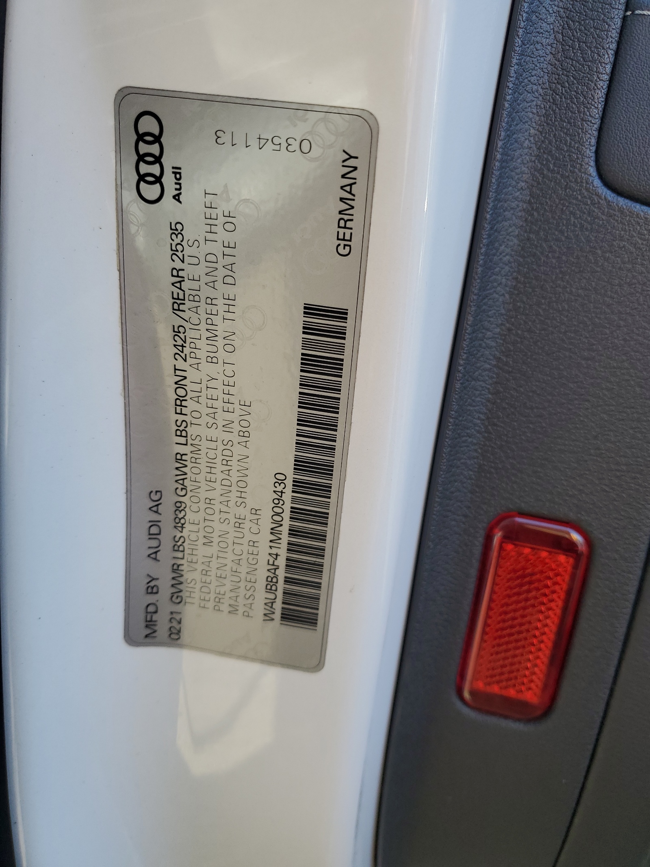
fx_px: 651
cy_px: 434
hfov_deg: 53.1
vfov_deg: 67.3
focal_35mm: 26
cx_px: 325
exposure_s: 1/213
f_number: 1.5
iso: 50
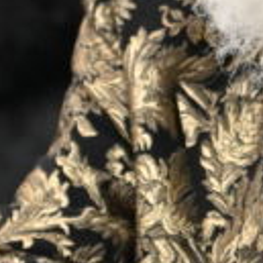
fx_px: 17449
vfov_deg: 0.9
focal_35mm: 2030
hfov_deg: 0.9
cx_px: 340
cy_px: -130
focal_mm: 200
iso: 1250
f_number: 2.8
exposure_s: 1/400
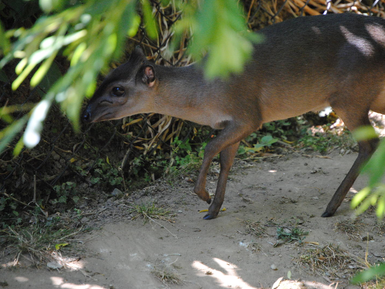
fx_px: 3614
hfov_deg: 6.1
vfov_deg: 4.6
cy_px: 145
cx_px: 215
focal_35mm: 325
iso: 1400
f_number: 5.6
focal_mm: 200
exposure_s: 1/500
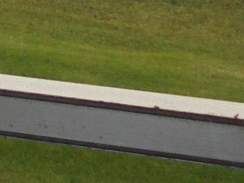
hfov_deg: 9.1
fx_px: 1339
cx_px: -384
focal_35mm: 190
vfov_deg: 7.6
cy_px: -159
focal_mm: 4.6
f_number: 3.5
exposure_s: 1/320
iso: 100
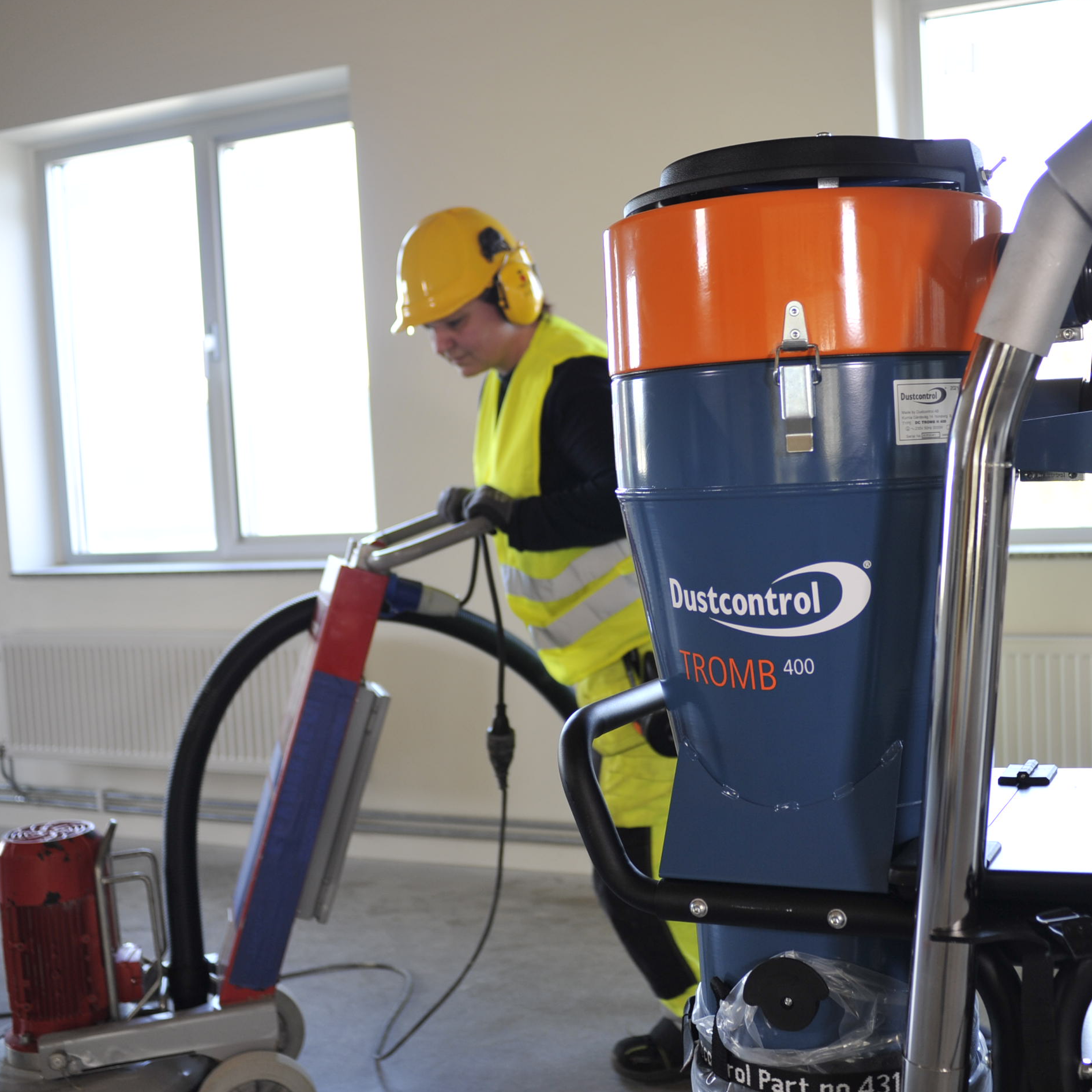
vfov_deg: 41.8
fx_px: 1428
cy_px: 575
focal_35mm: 40
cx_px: 666
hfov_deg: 41.6
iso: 500
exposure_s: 1/125
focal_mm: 28
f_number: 2.8
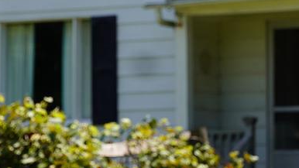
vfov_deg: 4.4
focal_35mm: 277
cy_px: -24
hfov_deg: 7.8
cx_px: 104
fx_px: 2196
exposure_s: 1/400
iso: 100
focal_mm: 49.9
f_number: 5
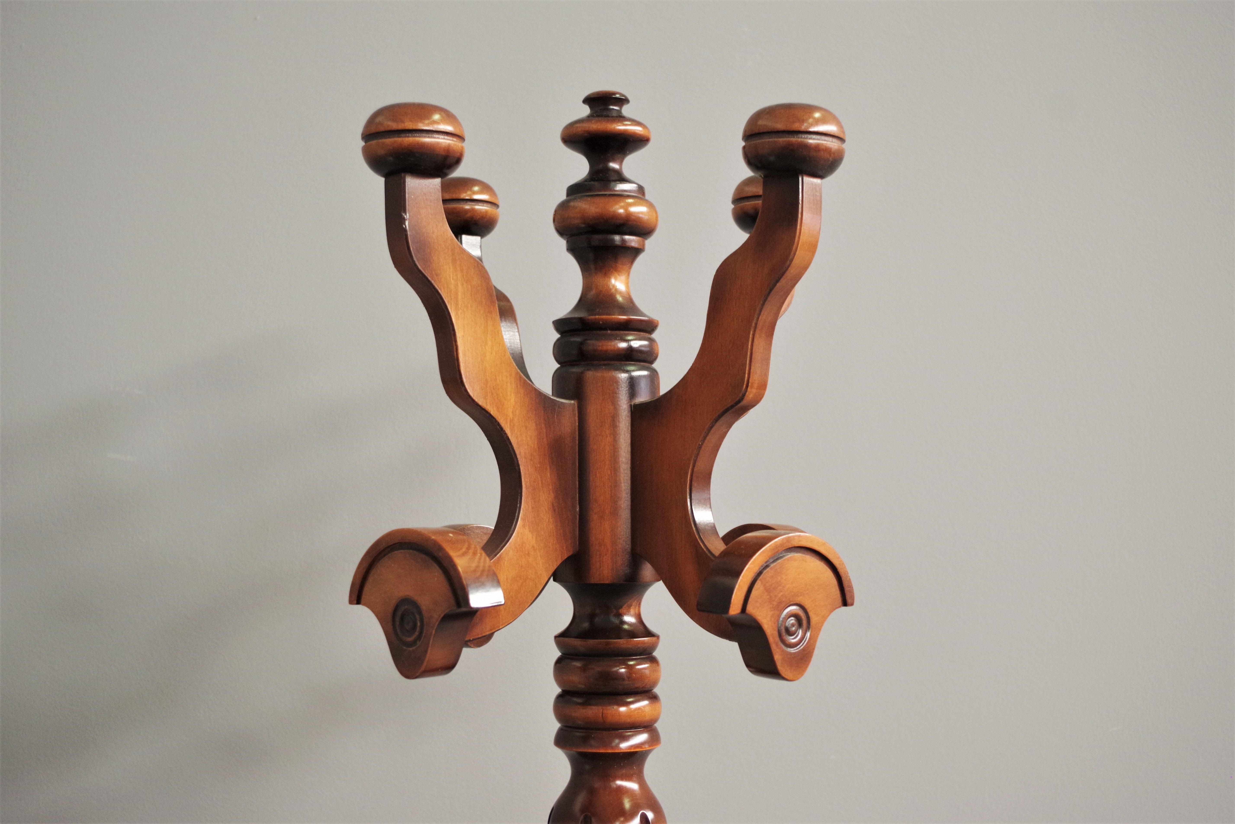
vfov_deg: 27.5
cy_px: 412
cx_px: 618
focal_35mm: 49
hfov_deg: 40.3
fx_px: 1681
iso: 800
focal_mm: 32.5
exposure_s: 1/50
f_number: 4
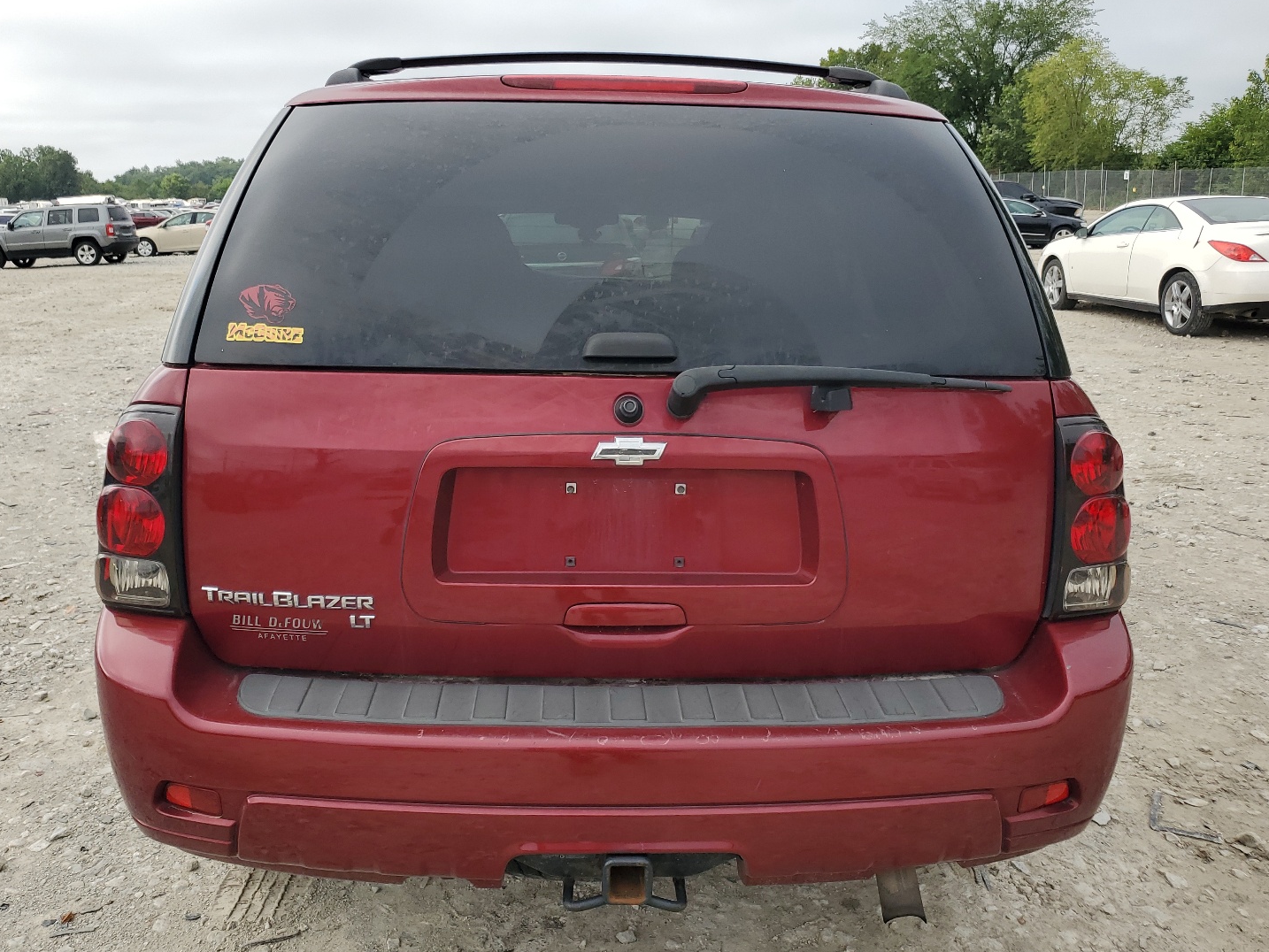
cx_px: 619
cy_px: 443
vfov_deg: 48.2
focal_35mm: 29
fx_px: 1063
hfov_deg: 61.6
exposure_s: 1/1667
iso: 50
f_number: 1.5
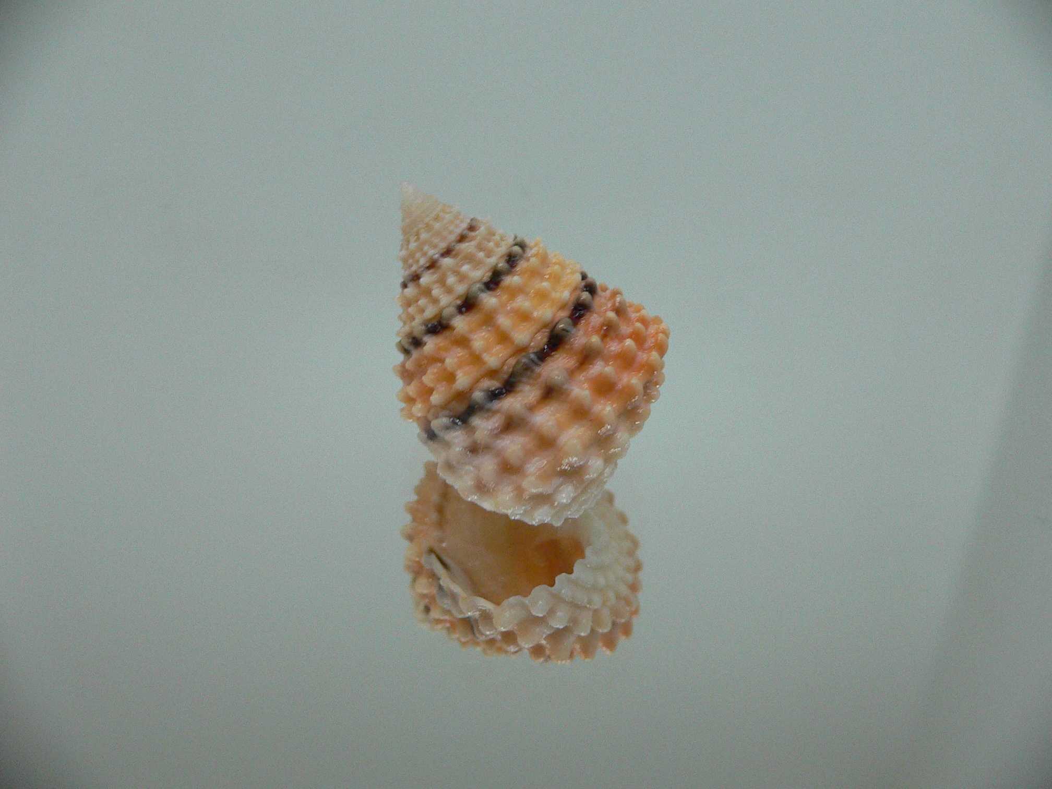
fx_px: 1064
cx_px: 526
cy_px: 394
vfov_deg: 40.7
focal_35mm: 35
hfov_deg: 52.6
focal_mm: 4.6
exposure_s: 1/60
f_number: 2.8
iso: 200
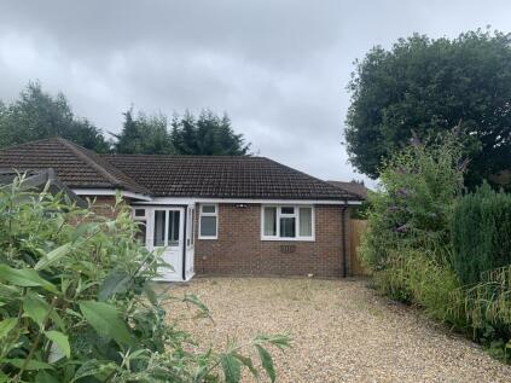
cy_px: 192
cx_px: 256
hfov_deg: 67.3
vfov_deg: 53.0
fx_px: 384
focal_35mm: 26
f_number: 1.8
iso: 25
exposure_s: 1/1845
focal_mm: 4.25
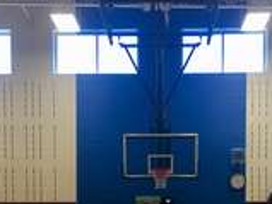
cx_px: 157
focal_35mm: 73
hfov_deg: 26.7
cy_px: 252
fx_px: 573
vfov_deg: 18.9
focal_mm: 4.15
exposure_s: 1/30
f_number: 2.2
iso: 40
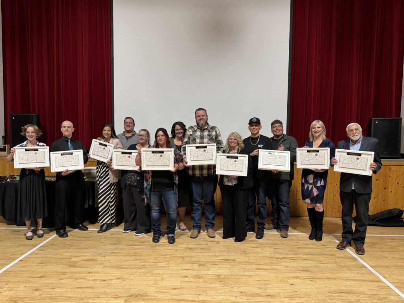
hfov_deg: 71.6
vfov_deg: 56.8
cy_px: 152
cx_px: 202
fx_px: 280
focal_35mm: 24
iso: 250
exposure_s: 1/60
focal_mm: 6.76
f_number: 1.78
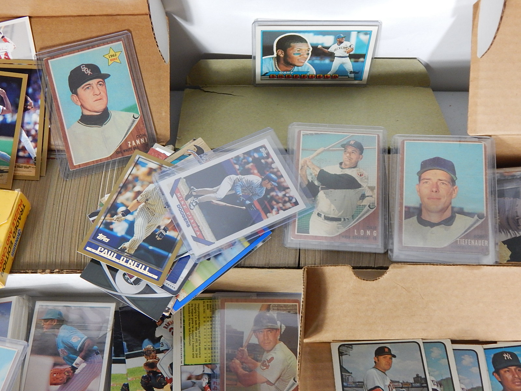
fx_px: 647
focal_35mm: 43
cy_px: 196
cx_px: 260
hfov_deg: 43.9
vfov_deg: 33.6
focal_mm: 7.7
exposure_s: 1/20
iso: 400
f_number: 3.6
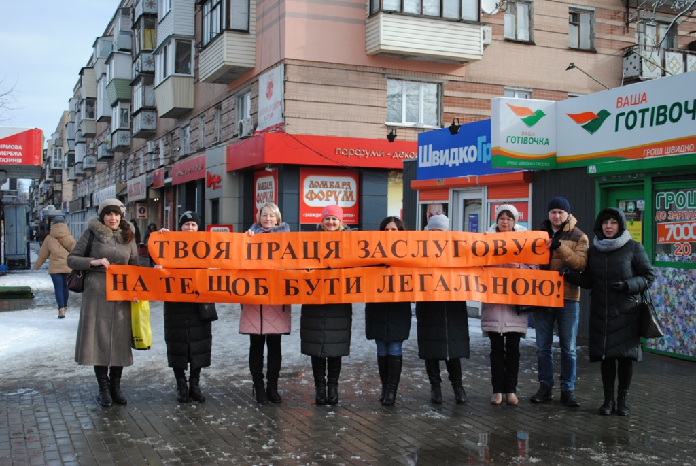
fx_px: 813
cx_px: 348
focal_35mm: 42
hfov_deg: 46.4
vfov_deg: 32.0
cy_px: 233
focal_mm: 28
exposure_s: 1/2000
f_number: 4.5
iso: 400
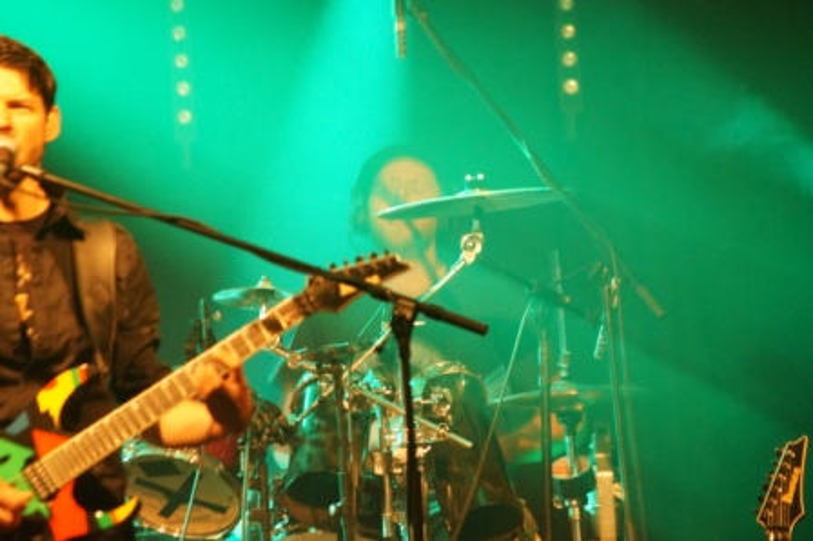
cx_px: 406
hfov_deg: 4.6
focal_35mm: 450
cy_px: 270
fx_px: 10155
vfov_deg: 3.1
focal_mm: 300
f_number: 6.3
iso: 3200
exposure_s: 1/10
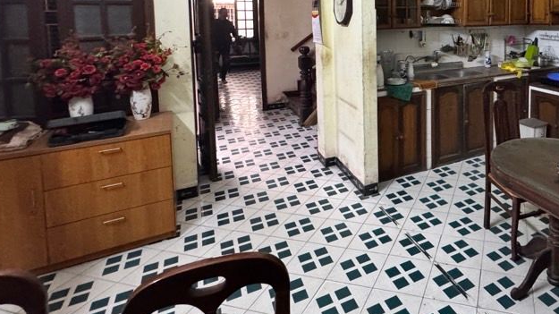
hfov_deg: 69.2
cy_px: 40
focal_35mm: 25
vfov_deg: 42.7
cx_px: 419
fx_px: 370
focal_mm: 2.22
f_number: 2.2
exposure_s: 1/60
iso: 1000
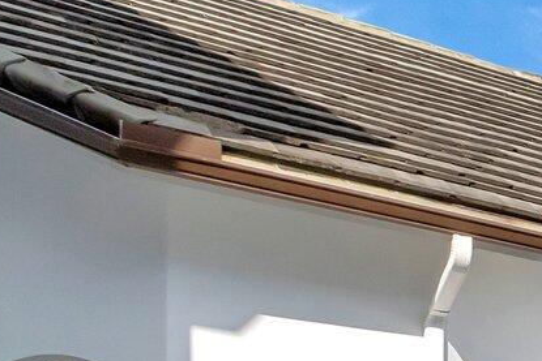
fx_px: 1114
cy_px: 631
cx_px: 1192
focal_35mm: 74
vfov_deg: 15.9
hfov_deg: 16.7
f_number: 8
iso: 1000
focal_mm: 10
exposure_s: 1/3200
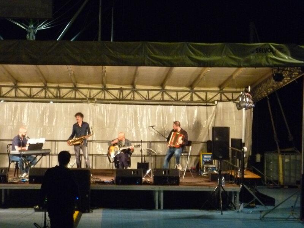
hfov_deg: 19.4
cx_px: 152
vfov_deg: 14.6
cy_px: 114
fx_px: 887
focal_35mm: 101
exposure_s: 1/15
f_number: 5.6
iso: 1000
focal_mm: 18
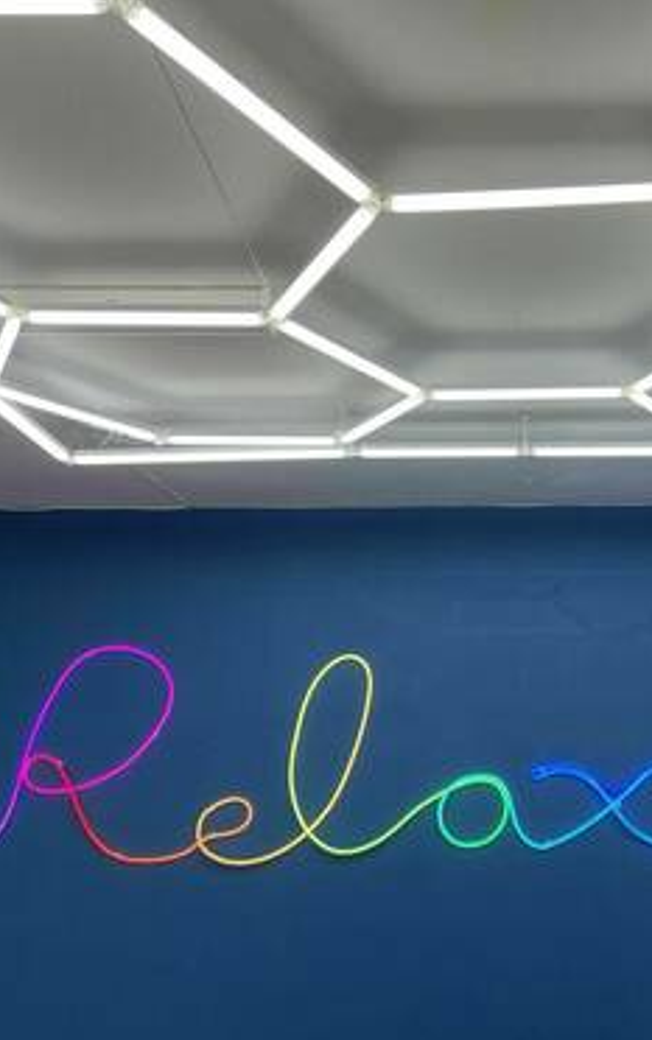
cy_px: 521
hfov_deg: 33.6
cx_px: 515
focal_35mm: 37
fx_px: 1050
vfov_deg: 52.7
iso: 32
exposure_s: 1/120
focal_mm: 4.2
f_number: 1.6
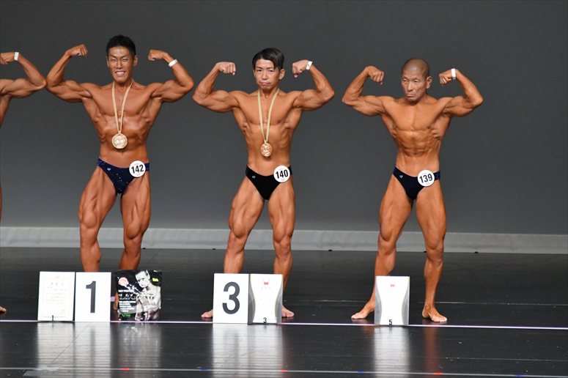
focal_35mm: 315
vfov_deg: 4.4
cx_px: 284
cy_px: 189
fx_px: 4968
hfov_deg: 6.5
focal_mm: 210
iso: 5000
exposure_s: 1/400
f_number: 5.6
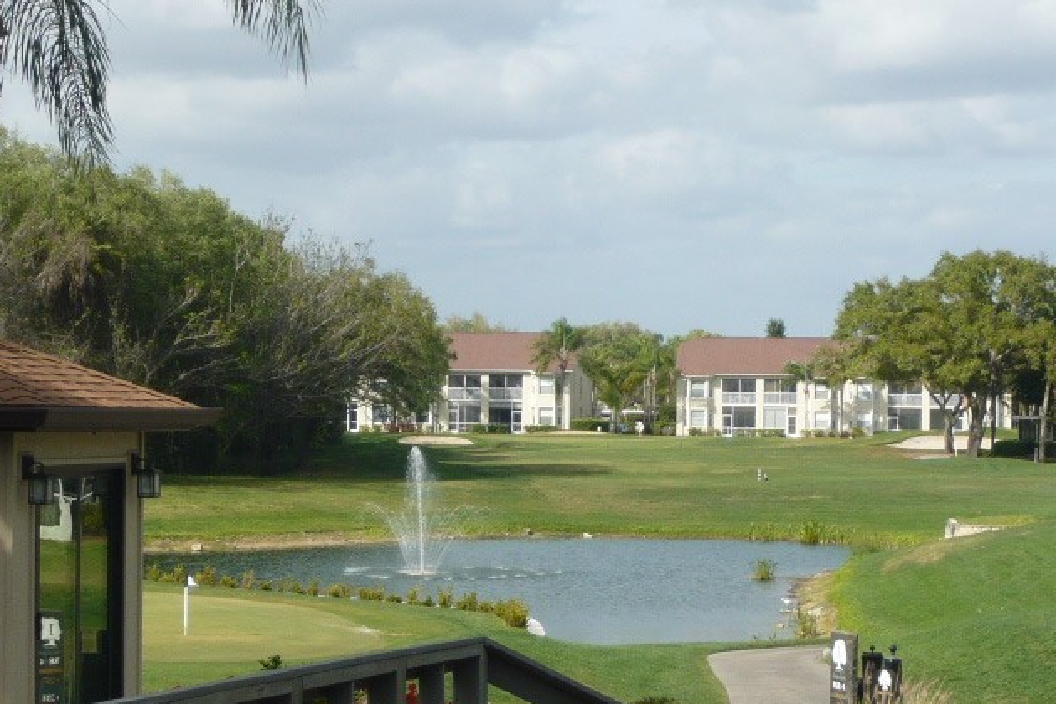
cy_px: 369
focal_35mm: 111
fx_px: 3256
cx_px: 526
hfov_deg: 18.4
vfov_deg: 12.3
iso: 100
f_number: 4.5
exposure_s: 1/800
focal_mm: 11.1
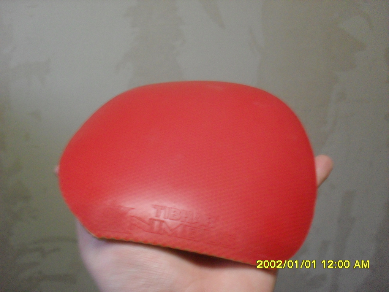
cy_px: 146
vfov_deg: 37.7
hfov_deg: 49.0
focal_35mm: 38
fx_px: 427
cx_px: 194
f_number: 2.8
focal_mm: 6.3
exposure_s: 1/8
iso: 200
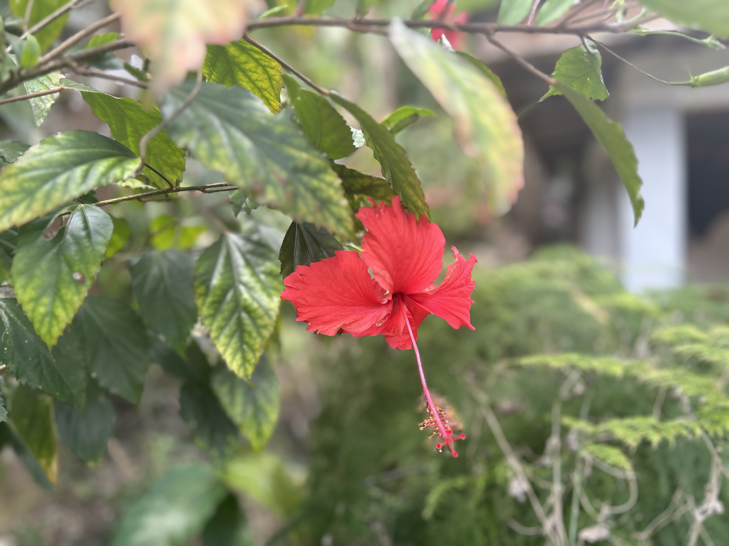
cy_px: 273
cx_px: 364
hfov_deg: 67.3
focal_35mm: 26
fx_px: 548
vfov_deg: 53.1
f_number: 1.5
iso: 50
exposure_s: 1/476
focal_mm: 5.7
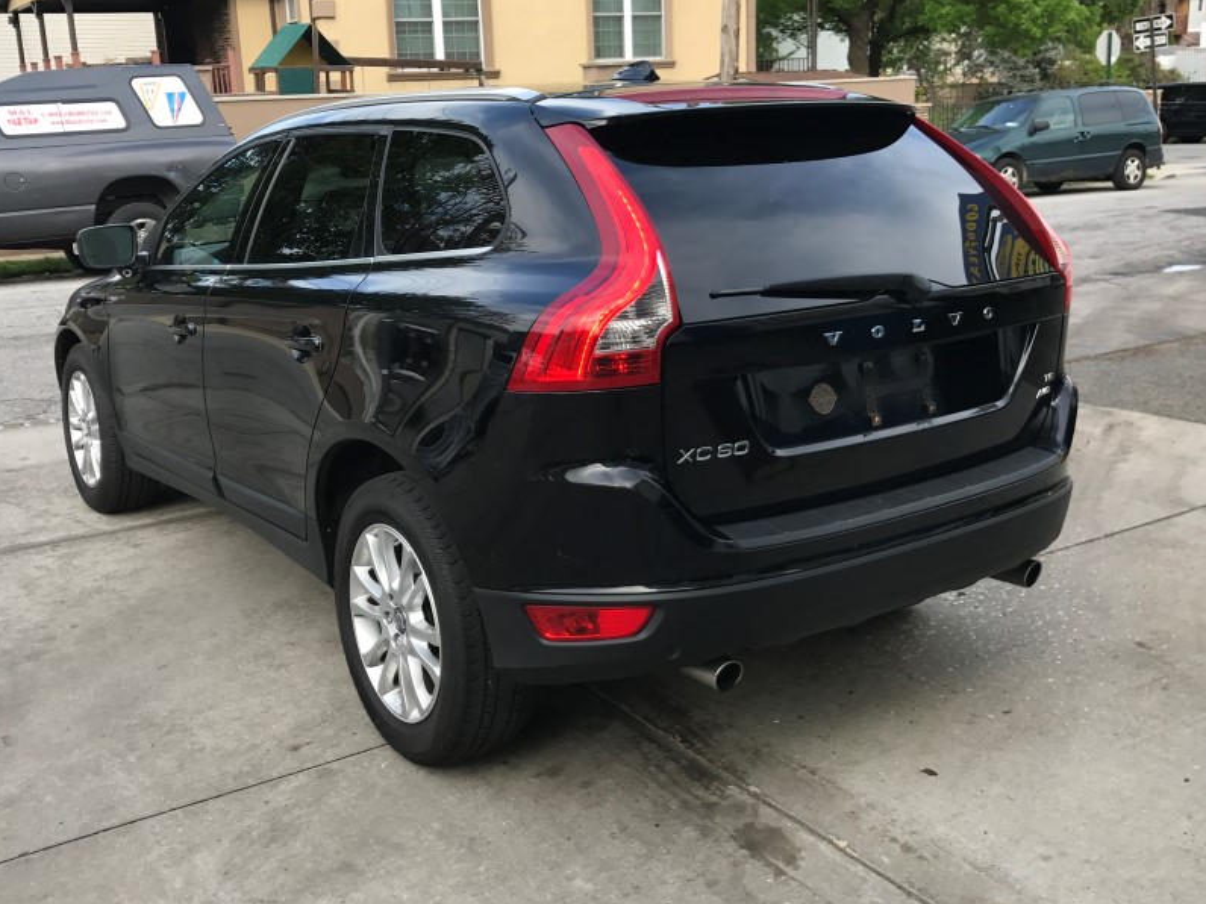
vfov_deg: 39.6
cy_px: 398
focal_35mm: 36
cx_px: 576
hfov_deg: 51.3
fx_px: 1254
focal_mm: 3.99
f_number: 1.8
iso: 20
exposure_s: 1/481
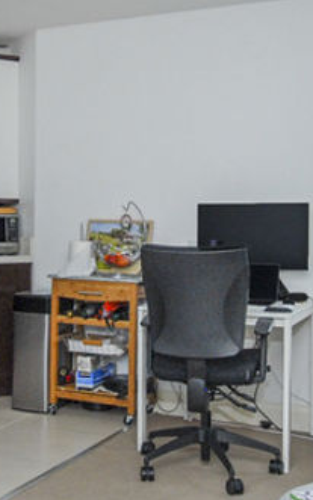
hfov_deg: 24.1
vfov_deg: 38.1
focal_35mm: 53
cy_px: 204
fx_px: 723
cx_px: 71
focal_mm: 10
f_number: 5.6
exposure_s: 1/15
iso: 200
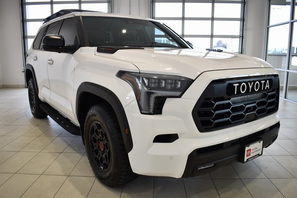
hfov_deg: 61.9
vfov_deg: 43.6
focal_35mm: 30
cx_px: 148
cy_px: 99
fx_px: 248
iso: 100
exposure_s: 1/60
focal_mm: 20
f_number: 4
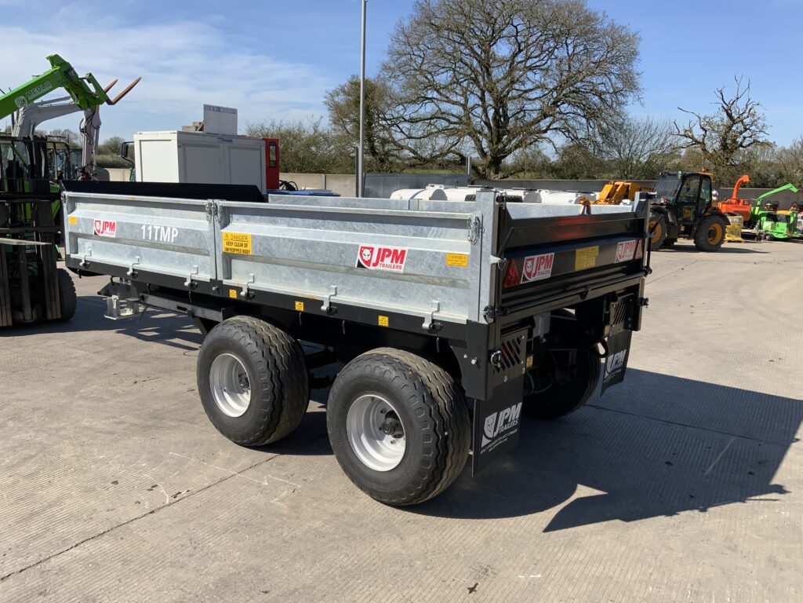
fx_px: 673
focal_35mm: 29
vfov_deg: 48.2
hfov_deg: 61.7
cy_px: 302
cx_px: 402
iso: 16
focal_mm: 3
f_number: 1.8
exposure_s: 1/2058
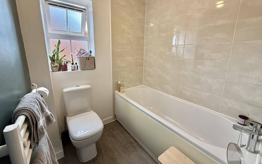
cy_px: 75
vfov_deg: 74.6
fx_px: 107
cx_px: 131
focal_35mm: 15
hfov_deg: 101.5
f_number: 2.2
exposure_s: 1/99
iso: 160
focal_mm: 2.22
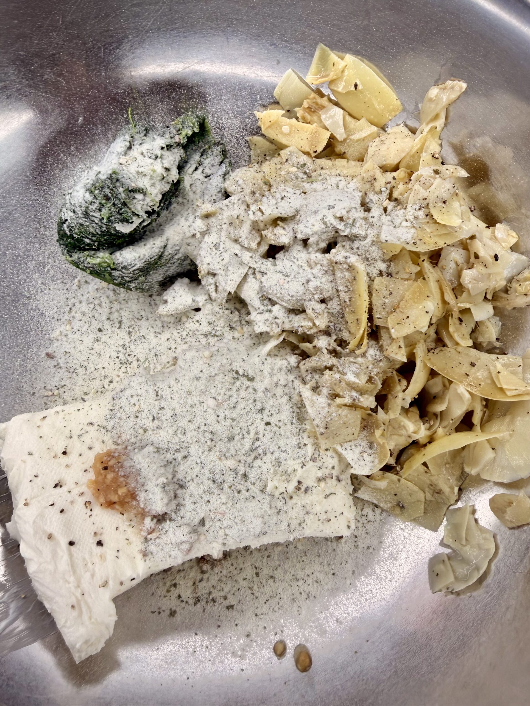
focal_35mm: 24
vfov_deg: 71.6
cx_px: 265
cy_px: 353
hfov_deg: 56.8
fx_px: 490
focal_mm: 2.22
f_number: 2.2
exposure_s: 1/526
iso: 40
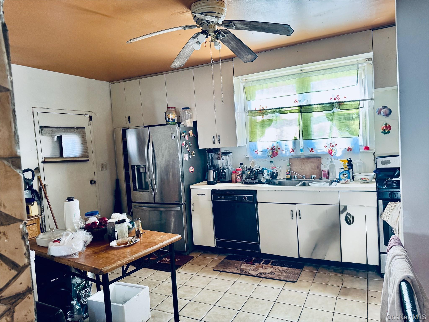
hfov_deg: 71.6
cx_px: 214
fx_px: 297
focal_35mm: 24
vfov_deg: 56.8
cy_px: 161
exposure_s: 1/109
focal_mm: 6.76
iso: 200
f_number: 1.78
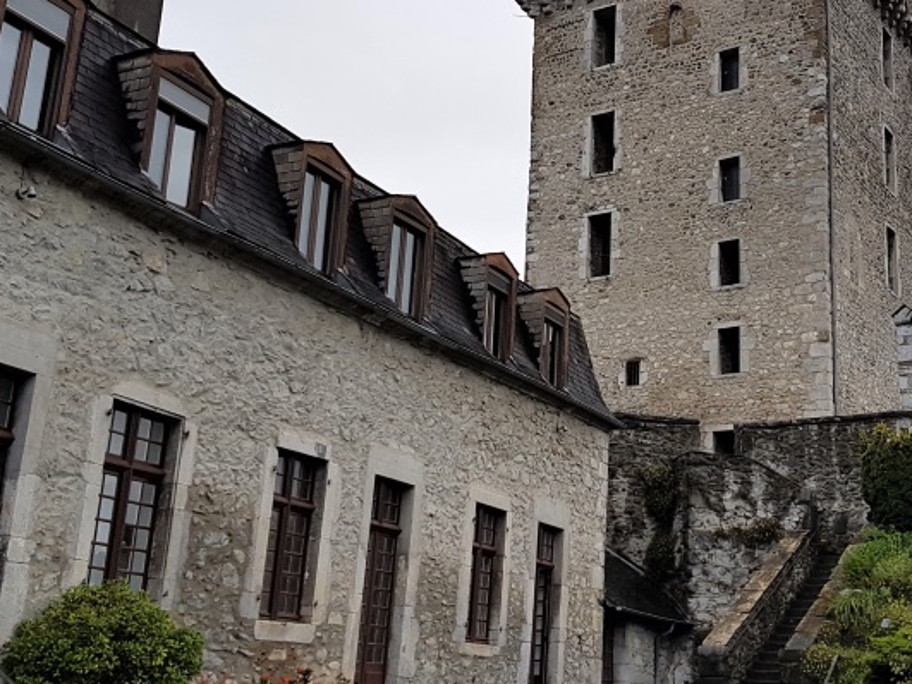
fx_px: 1291
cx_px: 593
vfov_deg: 29.6
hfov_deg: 38.6
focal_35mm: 49
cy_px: 309
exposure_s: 1/1356
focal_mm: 4.2
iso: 40
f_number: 1.7
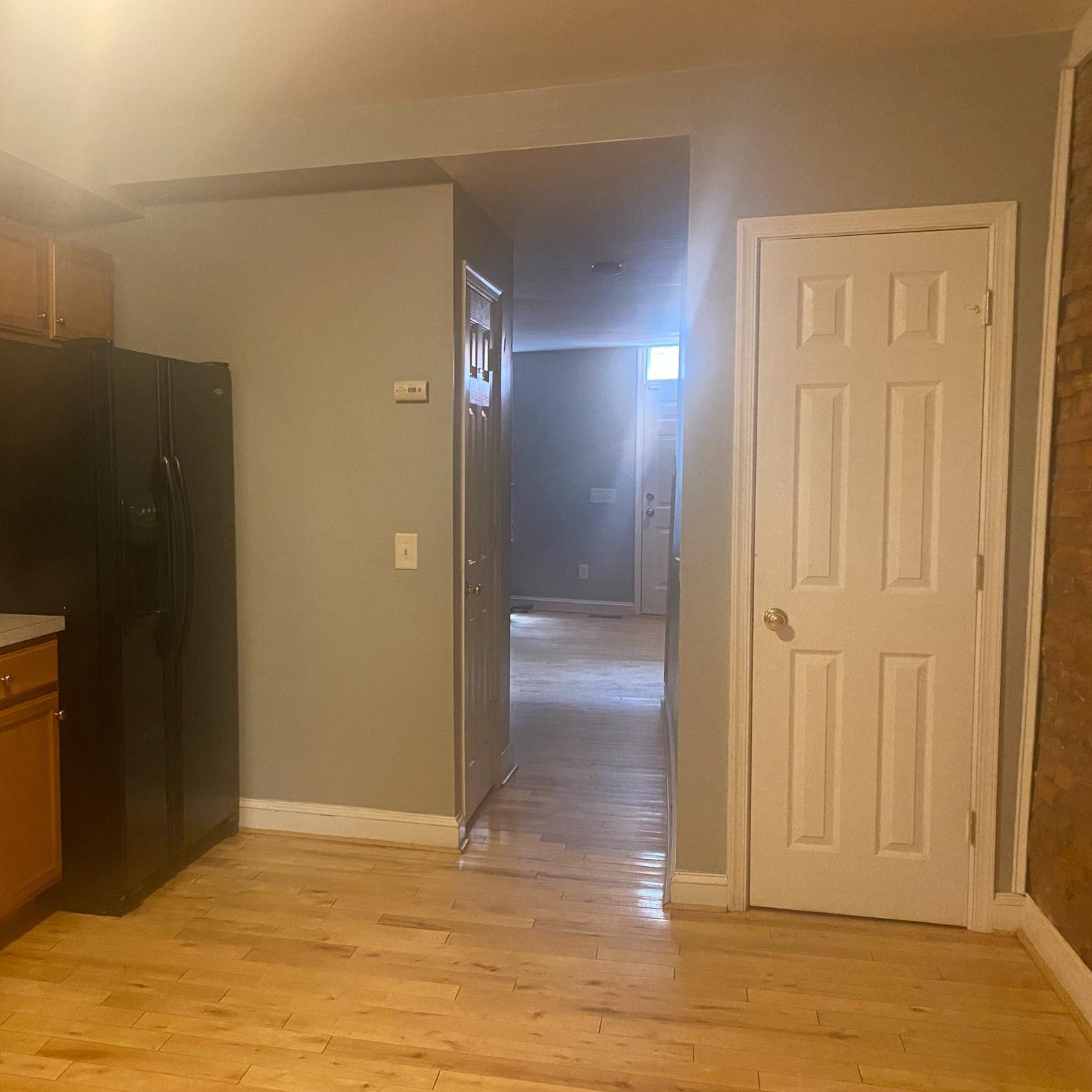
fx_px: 1106
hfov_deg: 51.9
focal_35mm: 31
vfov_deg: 52.5
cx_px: 399
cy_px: 548
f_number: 1.8
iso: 500
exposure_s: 1/50
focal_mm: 4.25
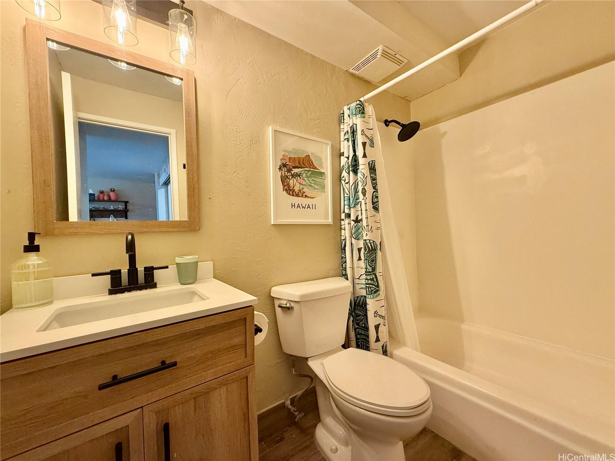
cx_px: 308
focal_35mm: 14
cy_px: 230
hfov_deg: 102.1
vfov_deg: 85.7
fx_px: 249
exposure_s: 1/60
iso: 320
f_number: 2.2
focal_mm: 2.22
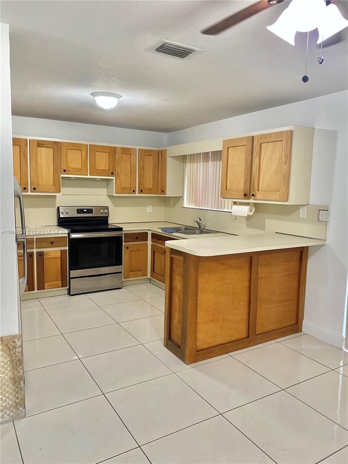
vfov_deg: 67.3
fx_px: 349
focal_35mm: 26
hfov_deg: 53.1
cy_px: 232
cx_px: 174
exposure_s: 1/60
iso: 200
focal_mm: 4.25
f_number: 1.8
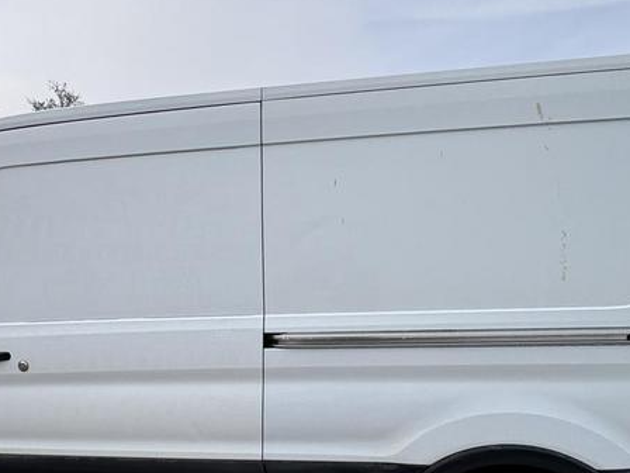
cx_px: 211
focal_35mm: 28
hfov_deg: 61.9
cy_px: 305
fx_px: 510
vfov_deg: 49.1
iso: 50
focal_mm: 2.22
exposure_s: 1/1637
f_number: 2.2
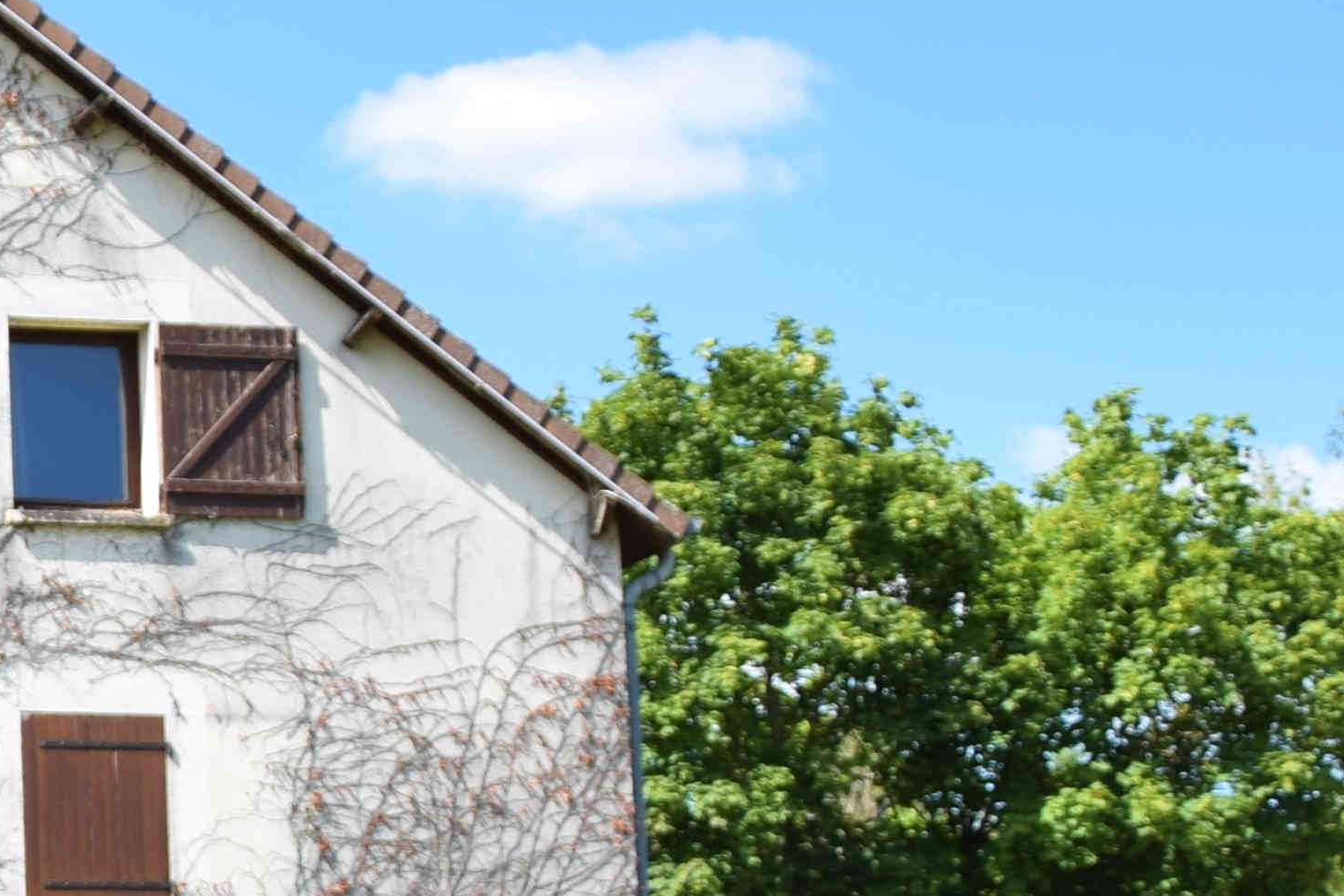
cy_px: 748
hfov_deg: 17.1
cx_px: -483
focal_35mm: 111
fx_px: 4144
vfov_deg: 12.3
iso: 100
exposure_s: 1/500
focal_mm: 18
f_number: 4.5
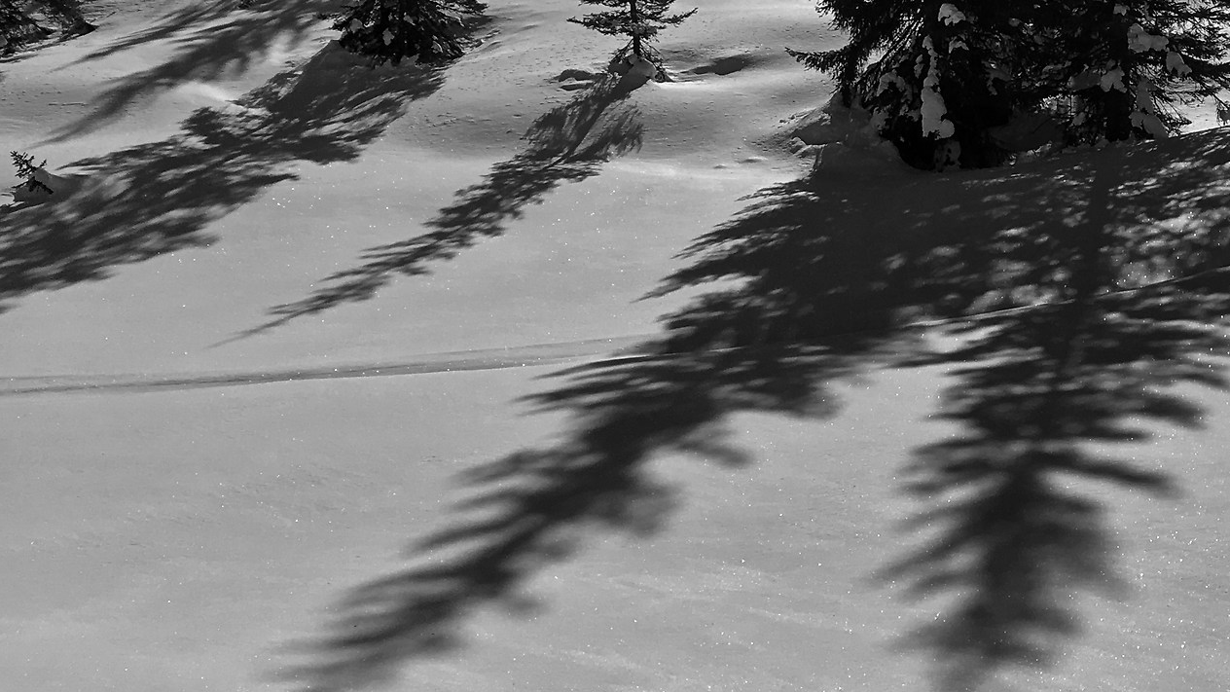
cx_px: 1167
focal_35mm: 60
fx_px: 1957
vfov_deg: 19.1
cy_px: -113
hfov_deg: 32.7
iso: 25
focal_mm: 4.15
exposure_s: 1/5495
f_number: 2.2
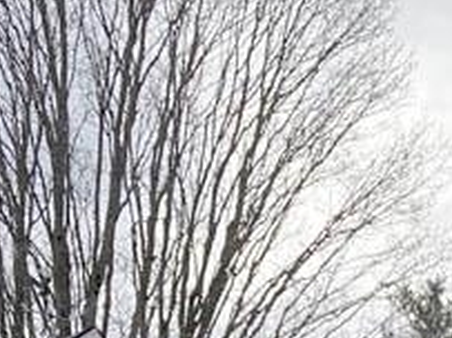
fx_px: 2075
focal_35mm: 159
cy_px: 720
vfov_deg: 8.7
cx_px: 748
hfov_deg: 11.7
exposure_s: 1/1656
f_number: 1.8
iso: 20
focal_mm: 3.99
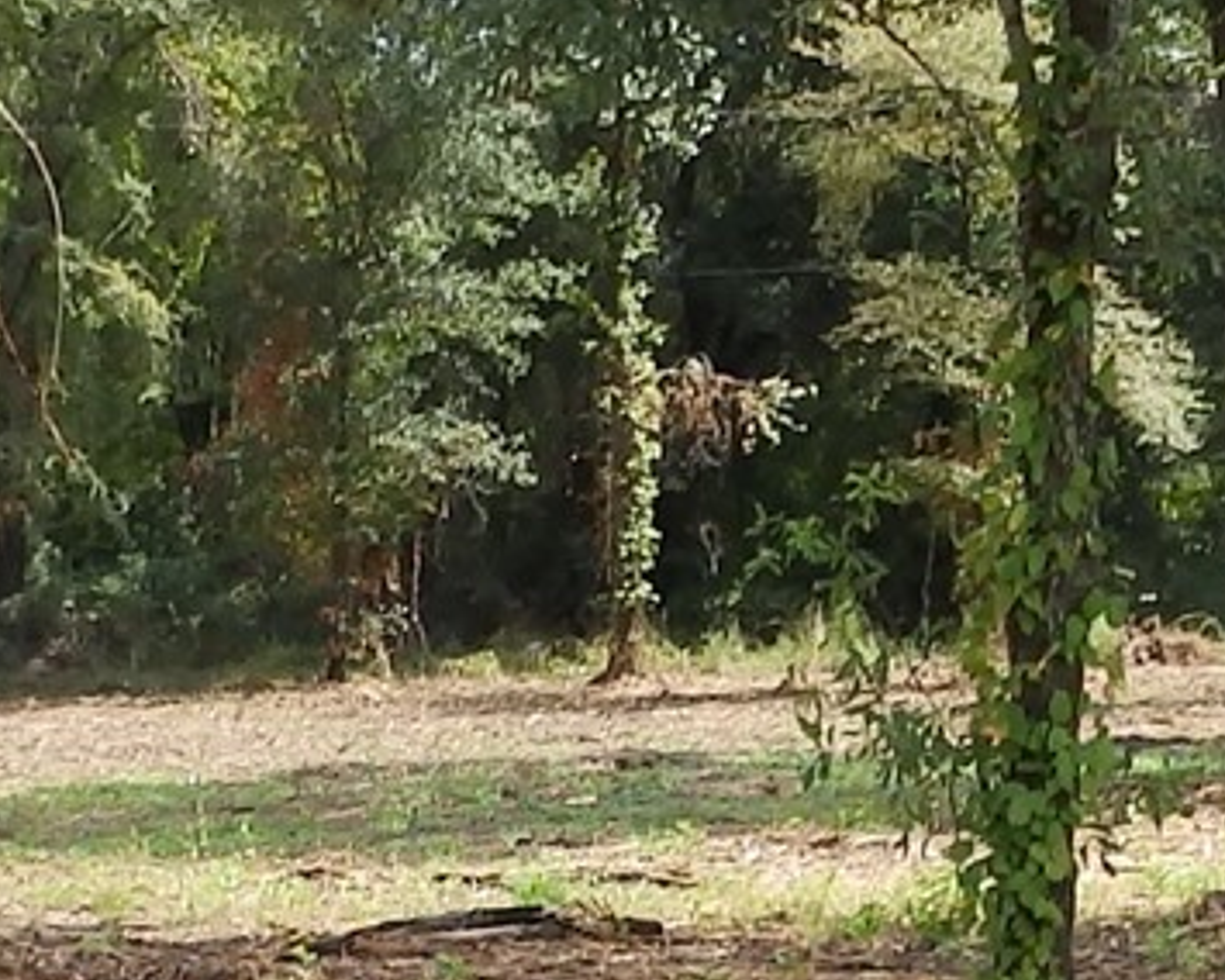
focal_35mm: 124
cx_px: 421
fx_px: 4496
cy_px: 742
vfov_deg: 12.4
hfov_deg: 15.5
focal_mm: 4
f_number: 4.5
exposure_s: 1/160
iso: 80
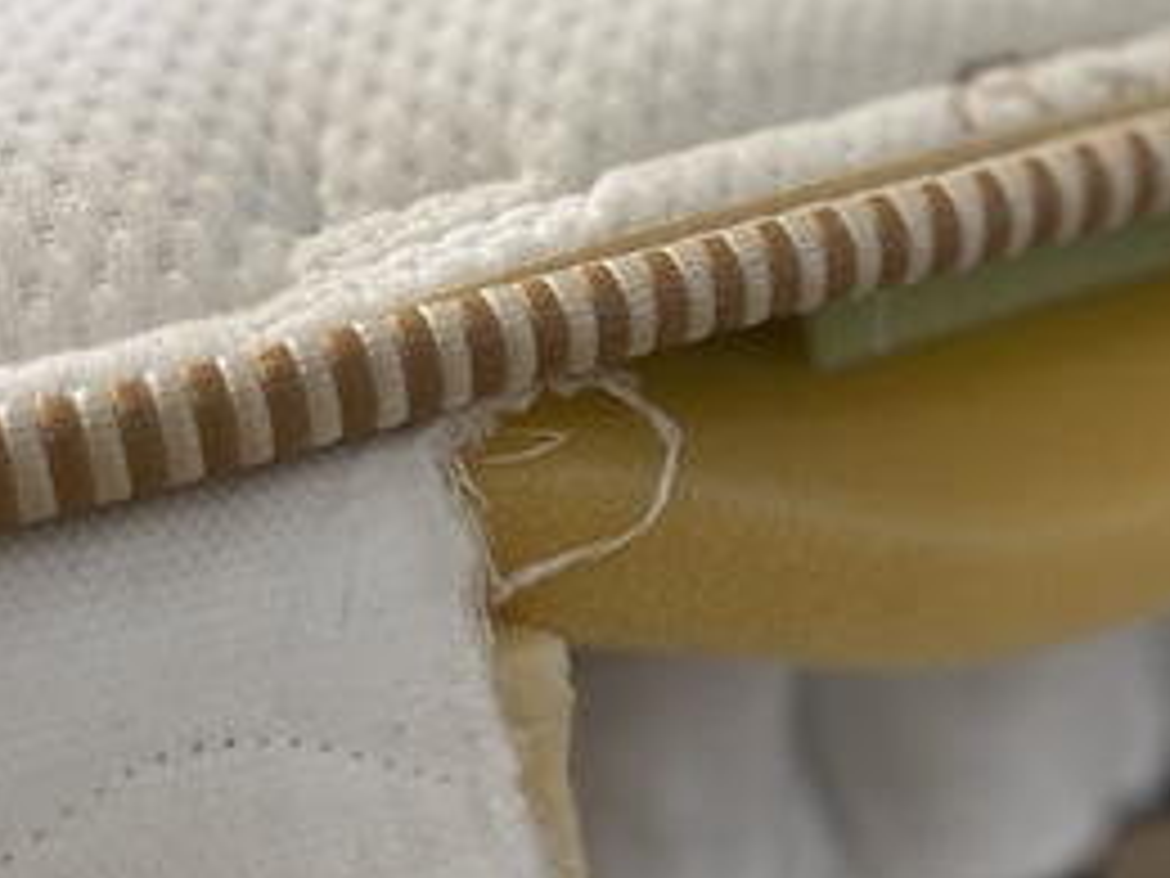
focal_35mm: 70
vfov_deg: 20.8
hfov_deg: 25.8
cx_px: 1269
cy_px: 673
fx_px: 2366
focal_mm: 5.1
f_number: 1.6
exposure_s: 1/120
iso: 125
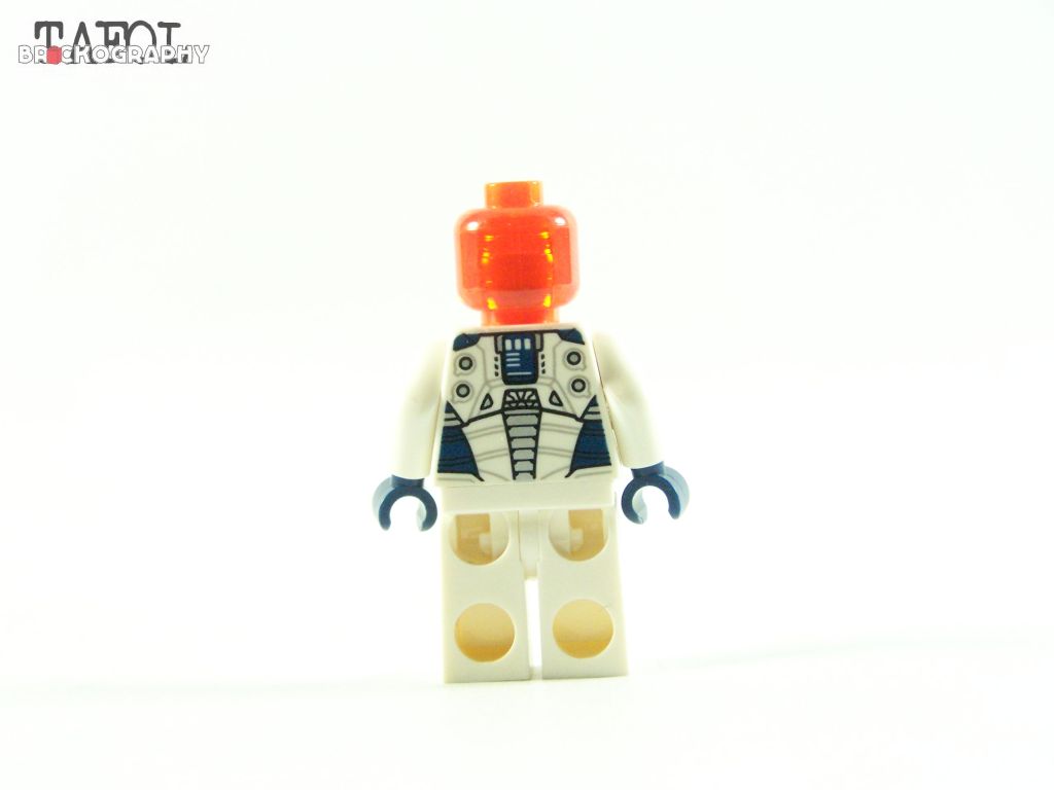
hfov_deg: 20.9
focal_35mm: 94
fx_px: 2862
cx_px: 527
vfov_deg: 15.7
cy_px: 395
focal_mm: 15.6
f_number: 3.6
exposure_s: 1/60
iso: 400
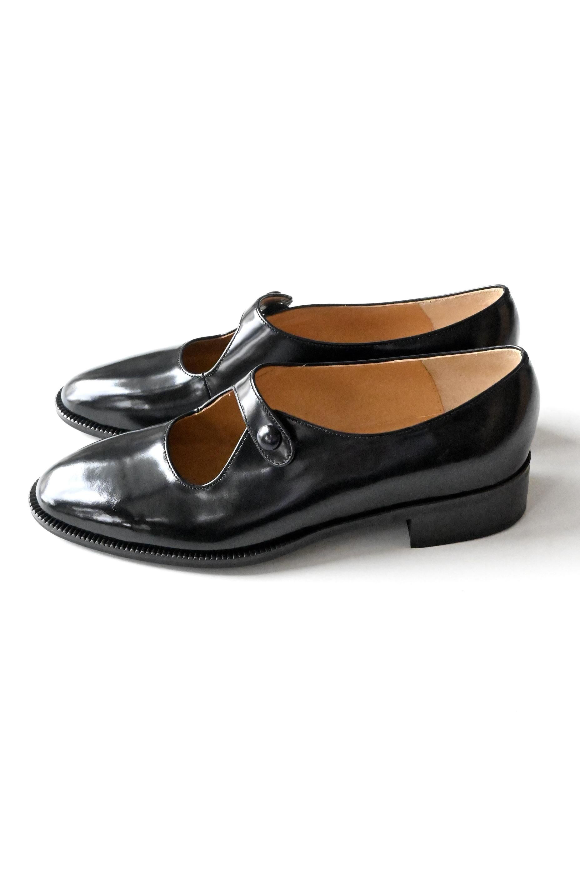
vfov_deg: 43.0
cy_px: 435
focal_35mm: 46
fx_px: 1106
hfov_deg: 29.4
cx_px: 290
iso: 12800
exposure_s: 1/640
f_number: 13
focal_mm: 30.5
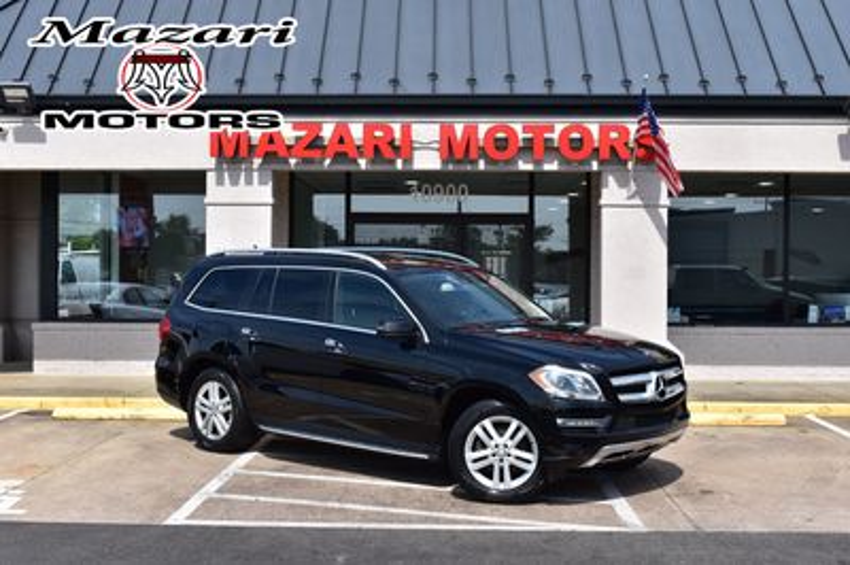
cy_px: 282
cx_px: 425
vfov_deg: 28.0
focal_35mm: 48
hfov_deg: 41.1
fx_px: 1132
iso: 320
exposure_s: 1/500
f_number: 11
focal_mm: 32
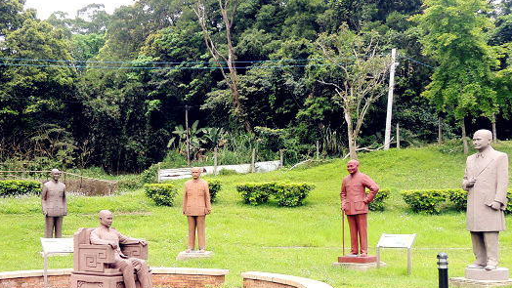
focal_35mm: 41
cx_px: 131
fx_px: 557
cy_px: 203
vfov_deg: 28.7
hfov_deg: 47.6
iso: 100
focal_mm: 4.3
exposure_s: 1/400
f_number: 2.8
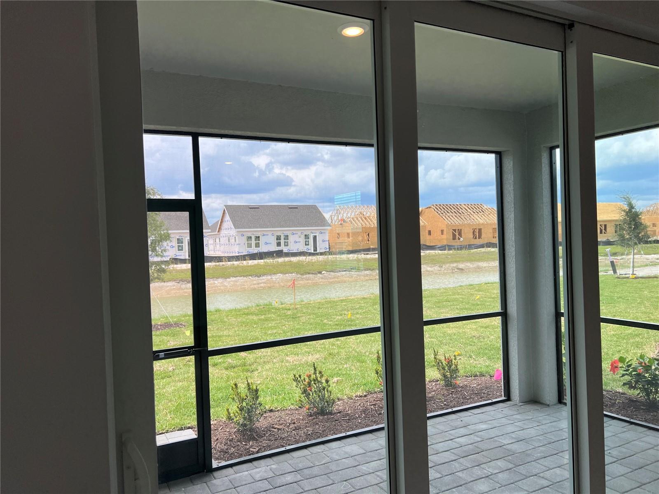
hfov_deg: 67.3
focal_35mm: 26
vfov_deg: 53.1
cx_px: 330
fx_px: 495
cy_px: 247
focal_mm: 5.7
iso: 50
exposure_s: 1/692
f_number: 1.5
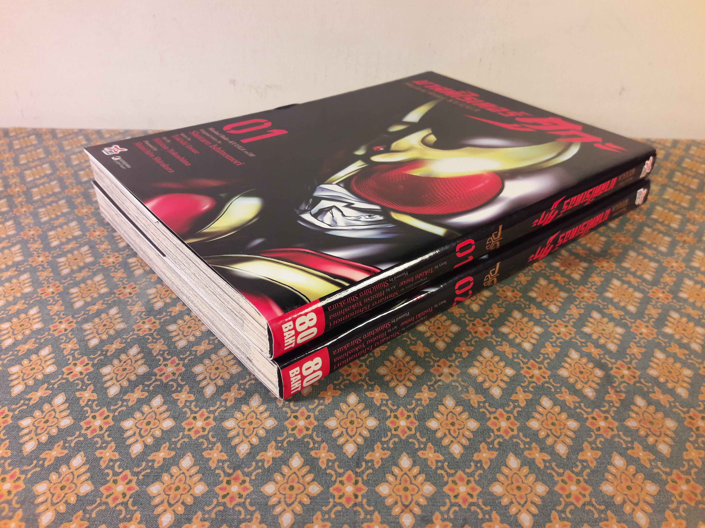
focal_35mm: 28
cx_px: 352
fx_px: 570
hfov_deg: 63.4
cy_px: 264
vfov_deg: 49.7
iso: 64
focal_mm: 3.7
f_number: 1.9
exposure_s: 1/33
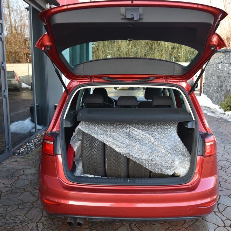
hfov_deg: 44.9
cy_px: 114
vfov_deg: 44.9
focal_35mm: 37
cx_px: 114
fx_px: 279
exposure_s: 1/125
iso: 500
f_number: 5.6
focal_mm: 28
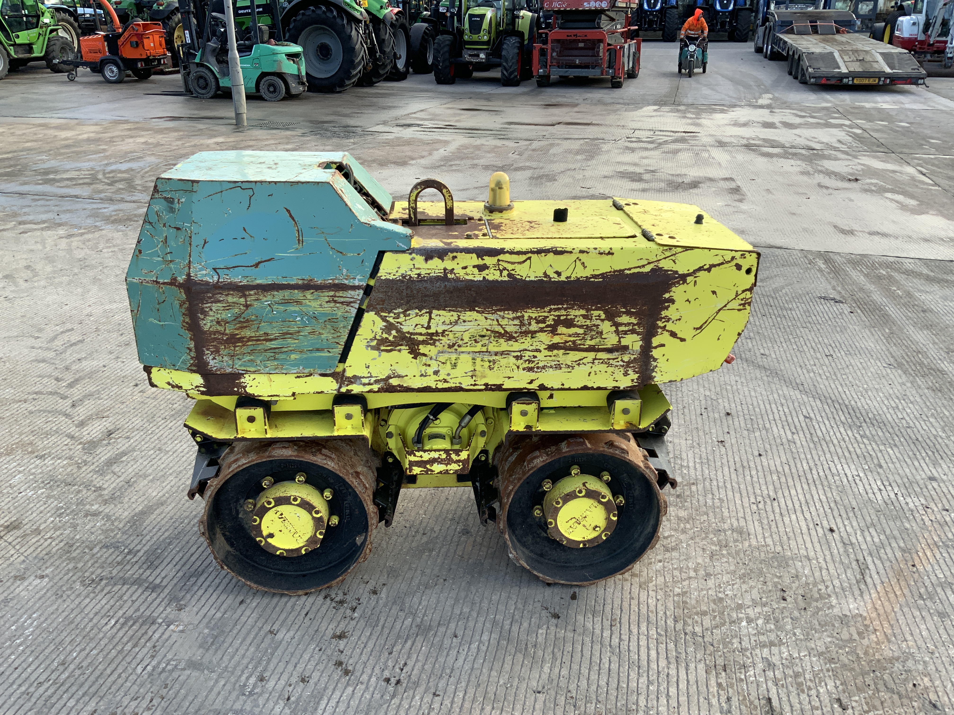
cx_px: 477
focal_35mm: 29
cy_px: 358
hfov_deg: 61.7
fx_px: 799
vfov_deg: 48.2
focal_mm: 3
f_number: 1.8
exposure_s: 1/208
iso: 16
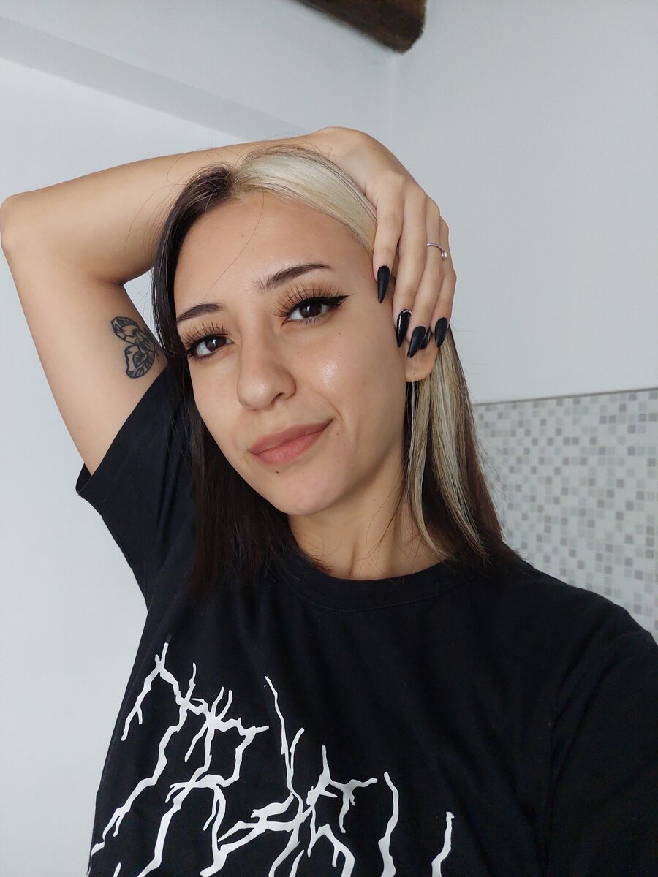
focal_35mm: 24
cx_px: 329
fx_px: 608
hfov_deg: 56.8
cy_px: 438
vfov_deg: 71.6
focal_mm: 5.23
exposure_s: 1/50
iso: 500
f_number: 1.8
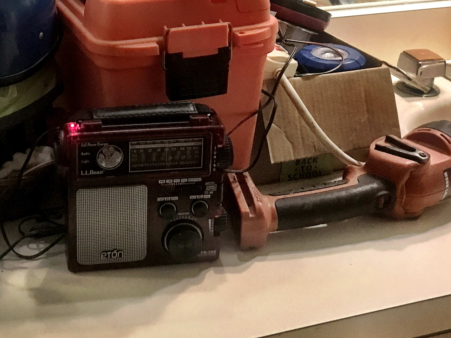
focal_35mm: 55
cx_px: 127
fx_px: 716
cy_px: 42
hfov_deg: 34.4
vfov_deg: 25.8
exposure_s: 1/4
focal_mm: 3.99
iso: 100
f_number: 1.8
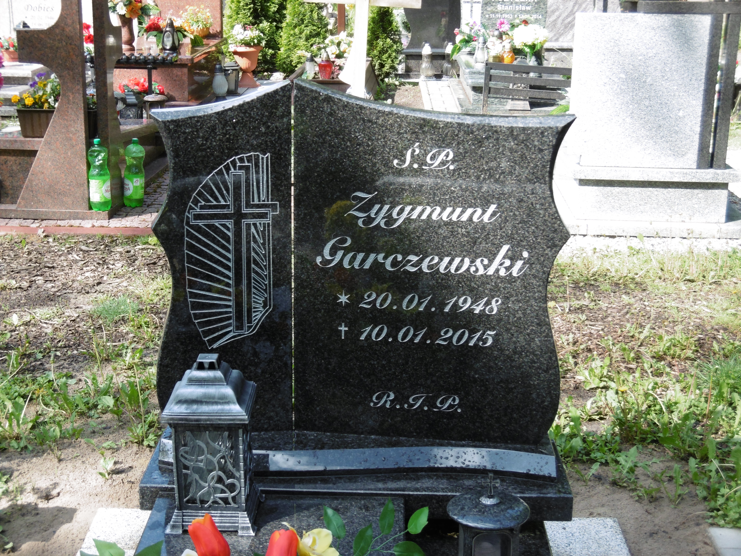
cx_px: 370
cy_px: 278
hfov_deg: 32.7
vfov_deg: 24.8
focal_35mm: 59
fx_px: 1263
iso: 100
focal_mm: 10.5
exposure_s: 1/160
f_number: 4.2
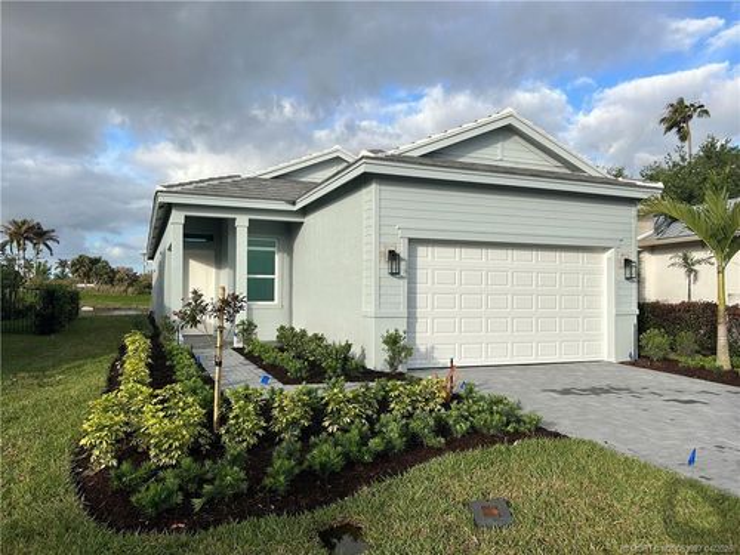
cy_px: 278
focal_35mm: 26
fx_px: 556
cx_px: 370
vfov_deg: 53.1
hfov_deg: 67.3
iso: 50
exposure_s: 1/3165
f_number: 1.5
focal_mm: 5.7
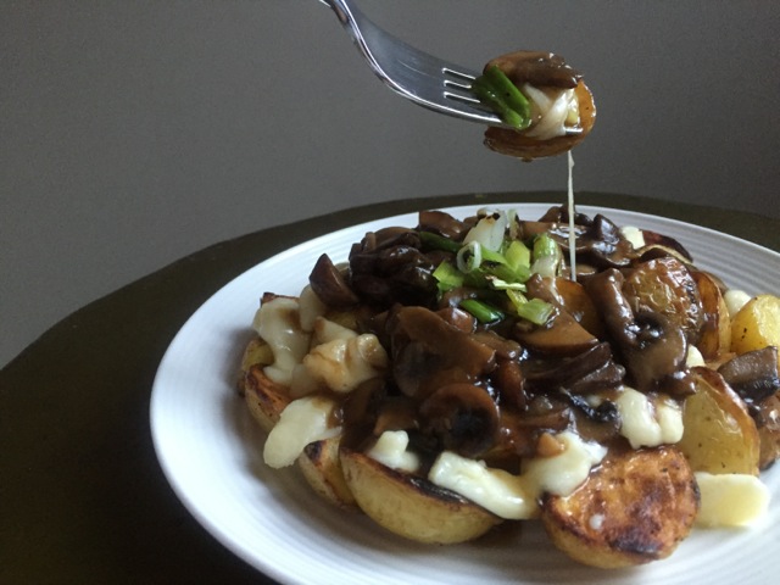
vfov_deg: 48.2
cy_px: 292
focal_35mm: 29
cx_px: 390
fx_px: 653
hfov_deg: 61.7
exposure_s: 1/30
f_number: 2.2
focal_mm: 4.15
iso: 250
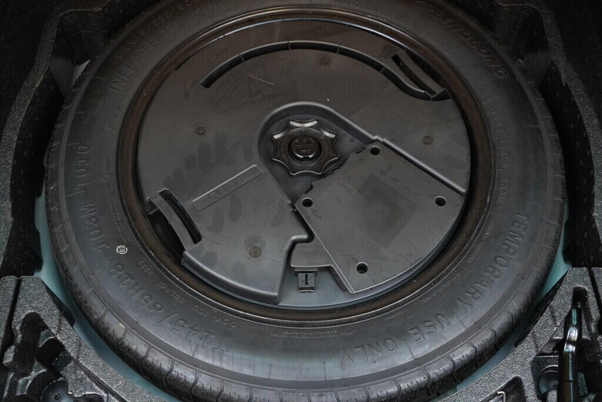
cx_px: 301
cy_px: 201
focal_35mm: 36
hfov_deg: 53.1
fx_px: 602
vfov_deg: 36.9
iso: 640
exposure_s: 1/40
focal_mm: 24
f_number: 2.8
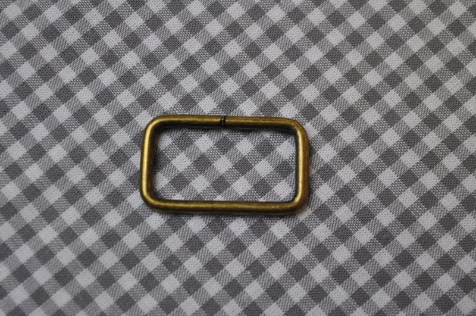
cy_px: 158
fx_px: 1089
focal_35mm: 82
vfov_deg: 16.5
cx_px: 238
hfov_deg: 24.7
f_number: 5.6
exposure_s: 1/125
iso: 400
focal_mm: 55
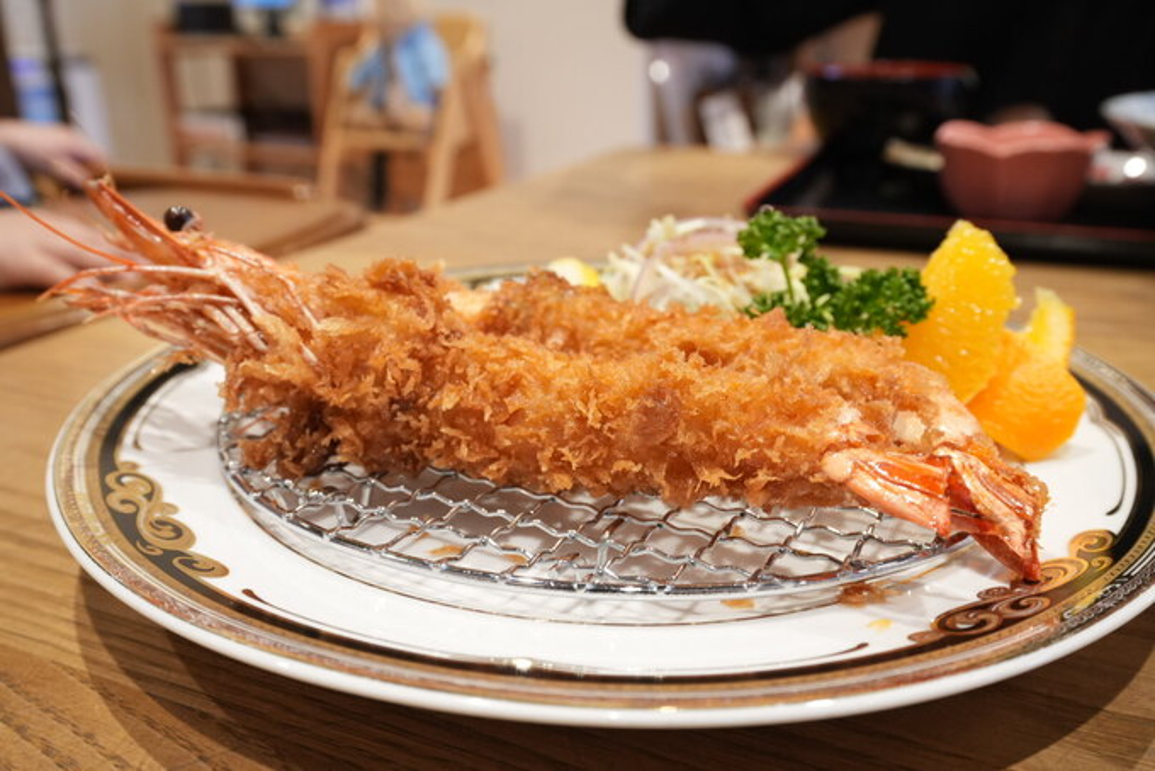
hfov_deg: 60.3
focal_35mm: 31
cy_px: 386
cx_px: 578
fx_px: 995
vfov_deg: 42.4
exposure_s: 1/40
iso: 2500
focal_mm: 31
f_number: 8
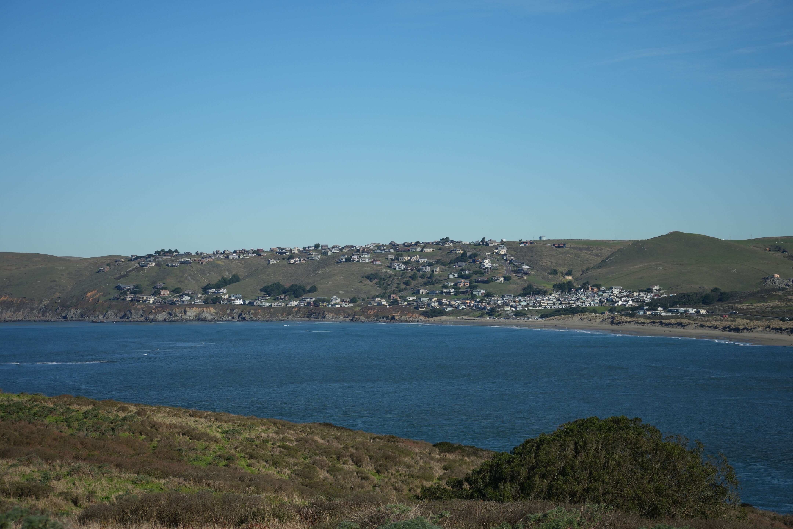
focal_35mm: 90
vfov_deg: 15.2
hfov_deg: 22.6
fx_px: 1982
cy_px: 264
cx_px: 396
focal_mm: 90
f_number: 6.3
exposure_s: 1/1600
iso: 200
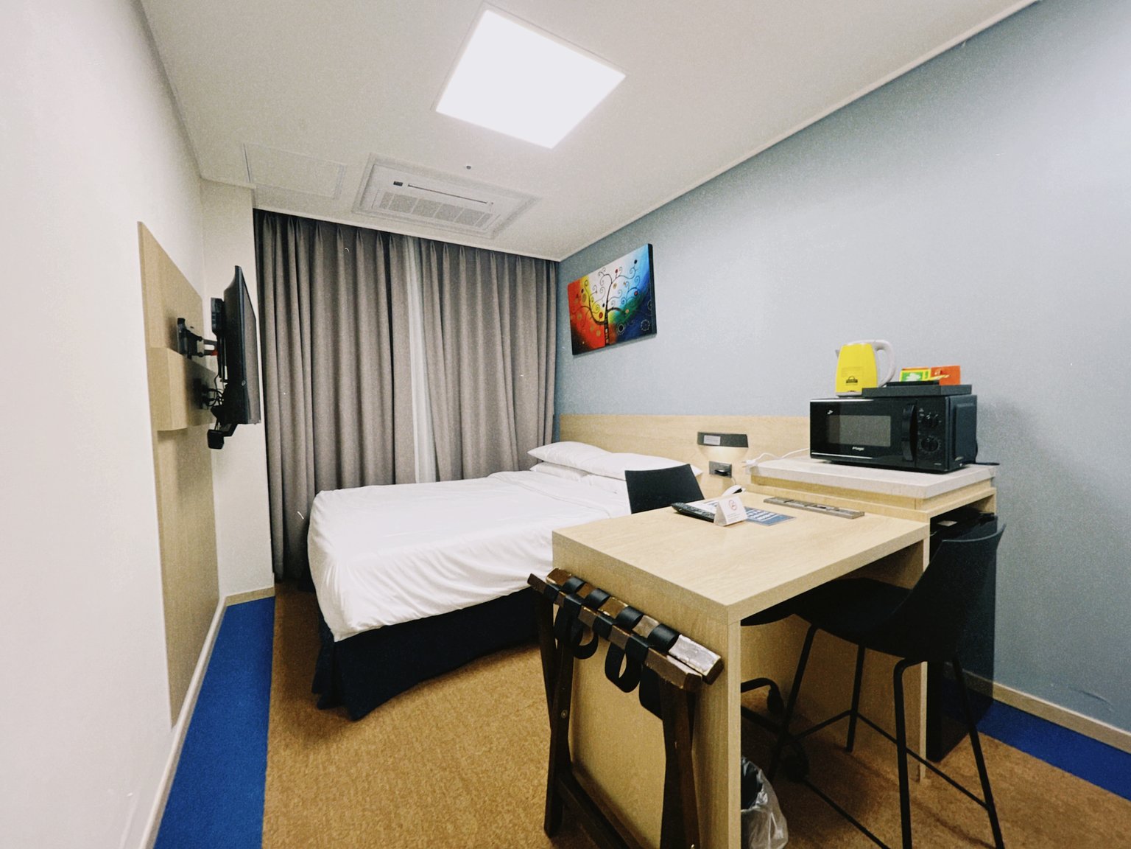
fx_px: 425
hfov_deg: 106.2
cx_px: 566
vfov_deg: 89.9
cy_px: 424
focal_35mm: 13
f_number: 1.8
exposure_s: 1/30
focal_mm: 1.57
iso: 64
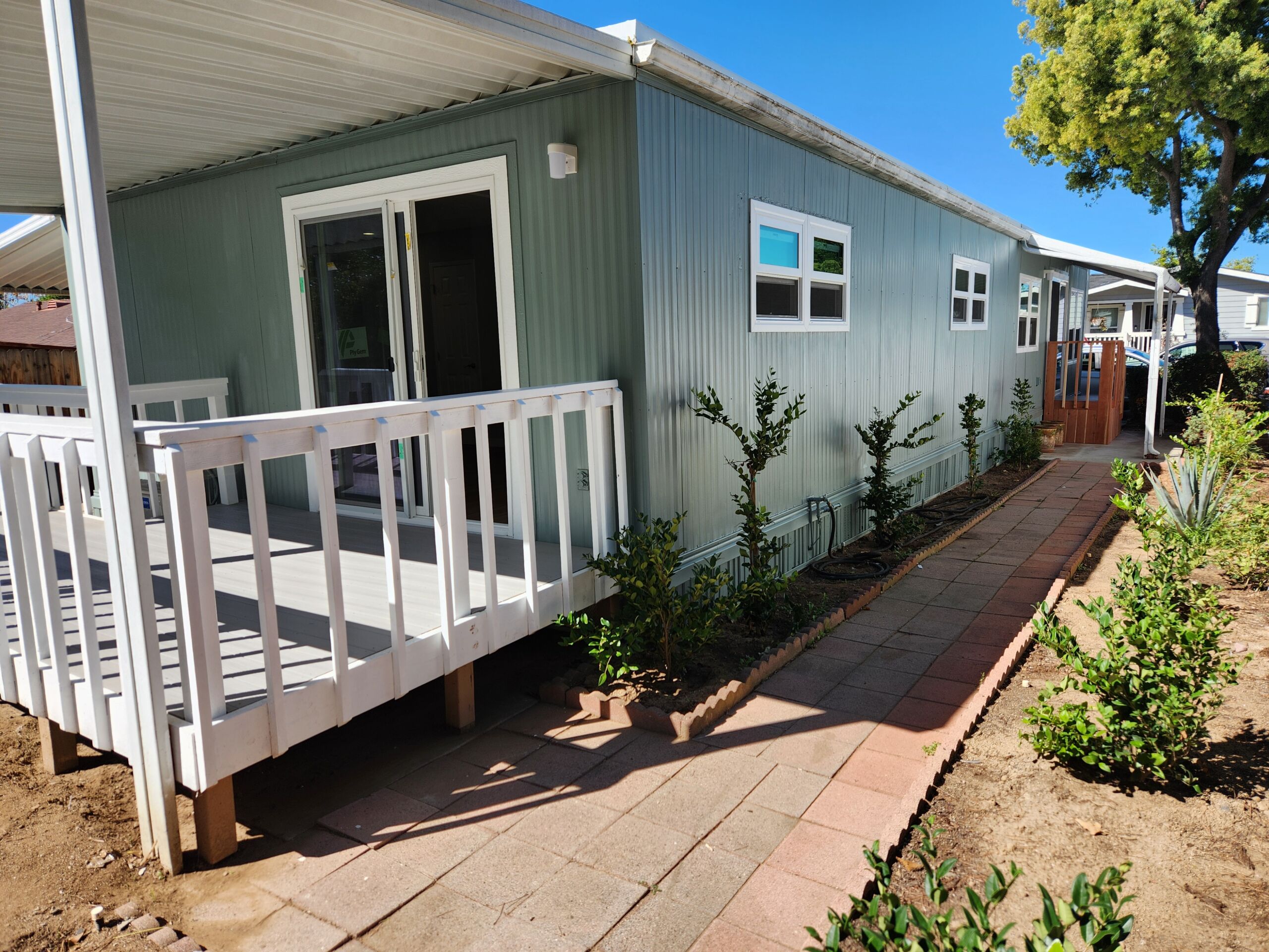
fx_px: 843
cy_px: 476
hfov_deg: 73.9
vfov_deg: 58.9
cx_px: 634
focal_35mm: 23
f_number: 1.8
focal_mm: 5.4
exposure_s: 1/1067
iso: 20
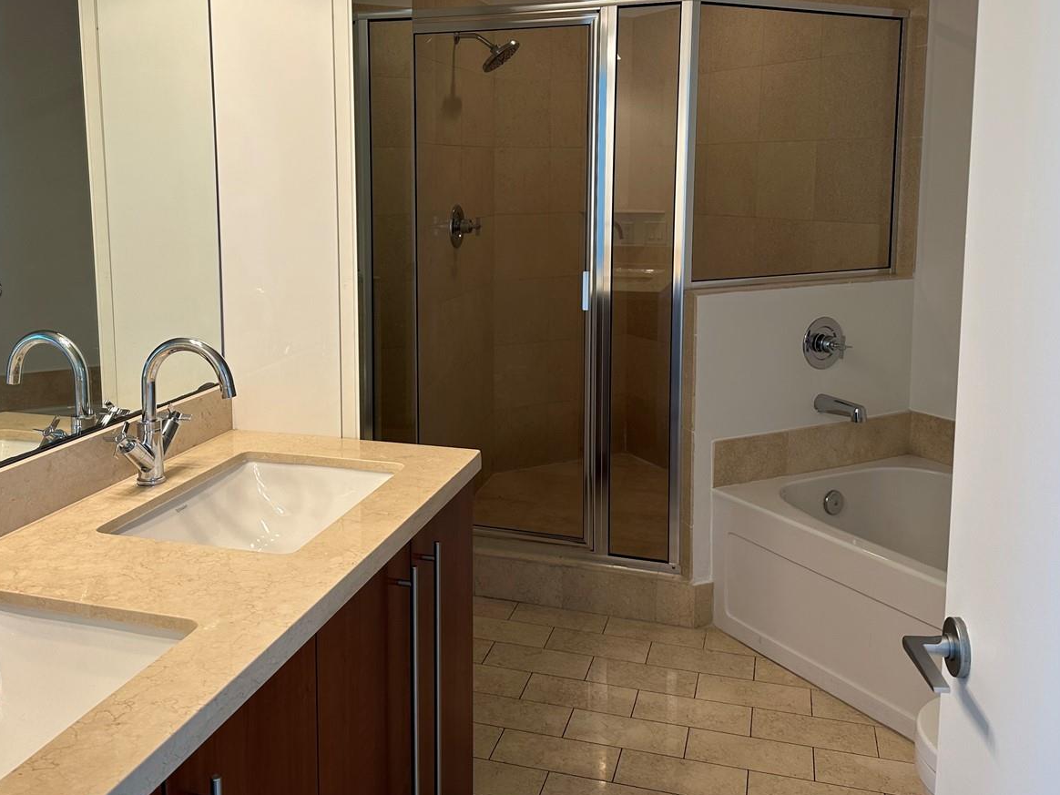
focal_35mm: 33
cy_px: 290
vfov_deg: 42.6
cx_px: 446
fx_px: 1011
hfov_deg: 55.1
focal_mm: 6.86
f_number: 1.78
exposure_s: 1/120
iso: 80
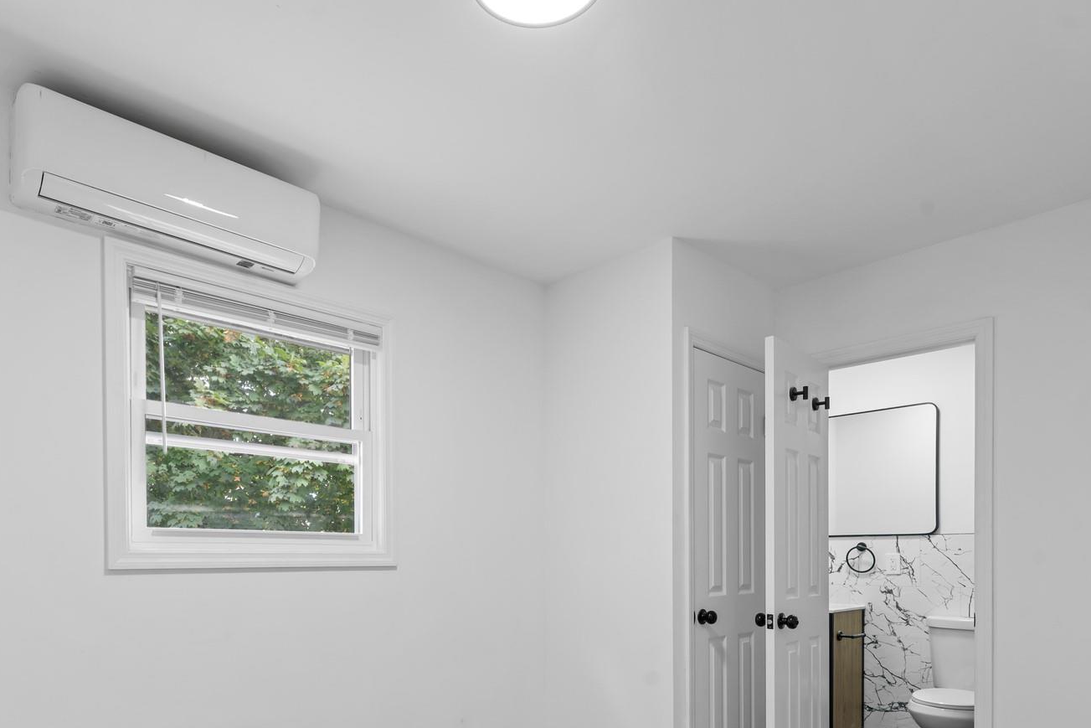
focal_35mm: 22
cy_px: 563
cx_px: 517
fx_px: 667
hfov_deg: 78.5
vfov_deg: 54.0
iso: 250
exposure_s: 1/2.5
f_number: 10
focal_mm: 14
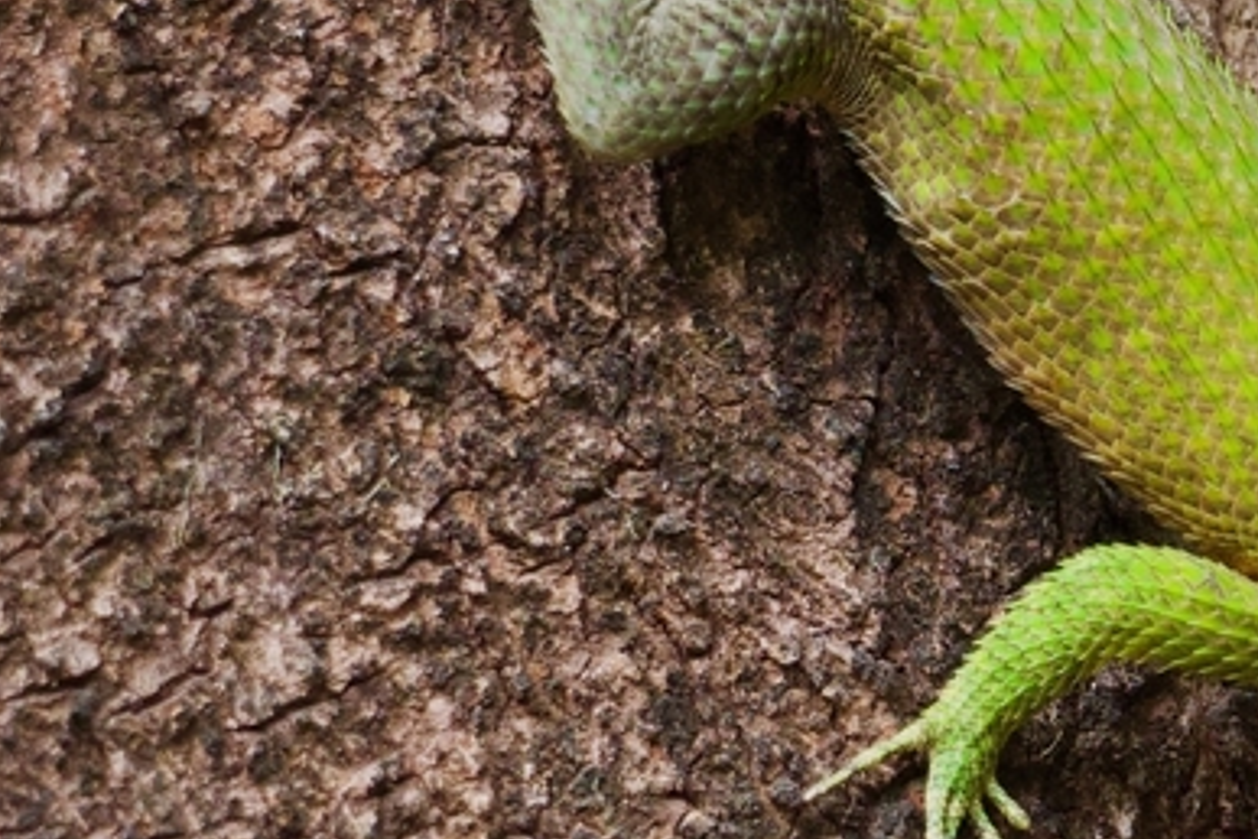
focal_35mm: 1226
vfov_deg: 1.1
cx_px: 1086
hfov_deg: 1.7
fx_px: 42839
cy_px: 236
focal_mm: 200
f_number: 5.1
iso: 1600
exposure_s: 1/500
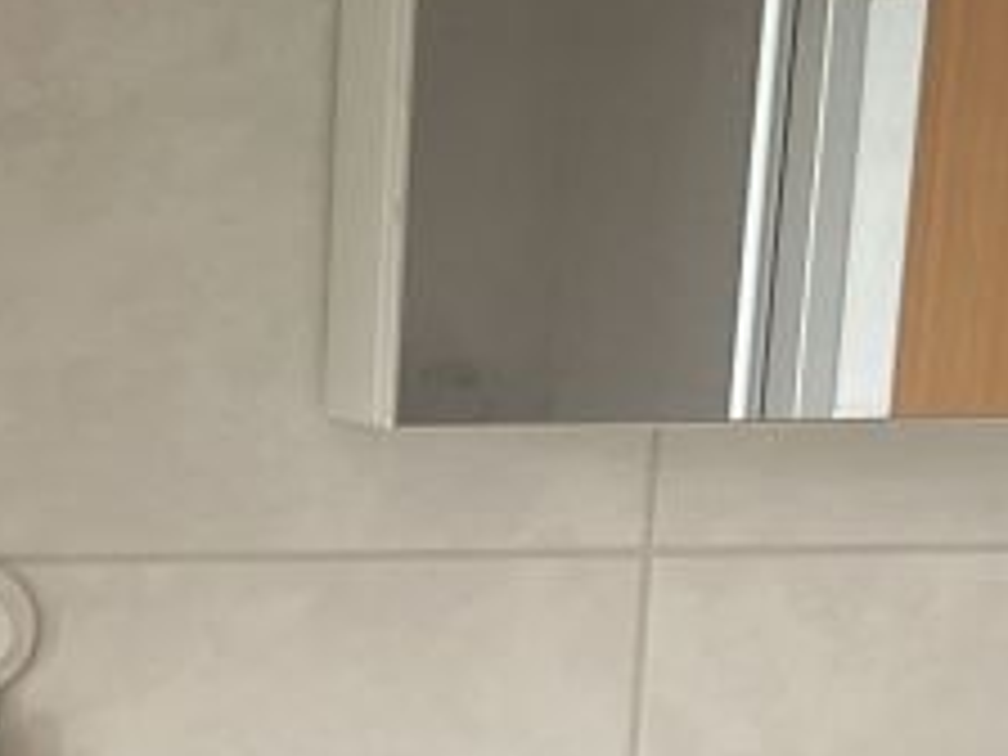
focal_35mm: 155
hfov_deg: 12.2
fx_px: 4514
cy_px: 1683
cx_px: -488
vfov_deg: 8.8
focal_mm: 5.1
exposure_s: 1/121
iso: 100
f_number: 1.6
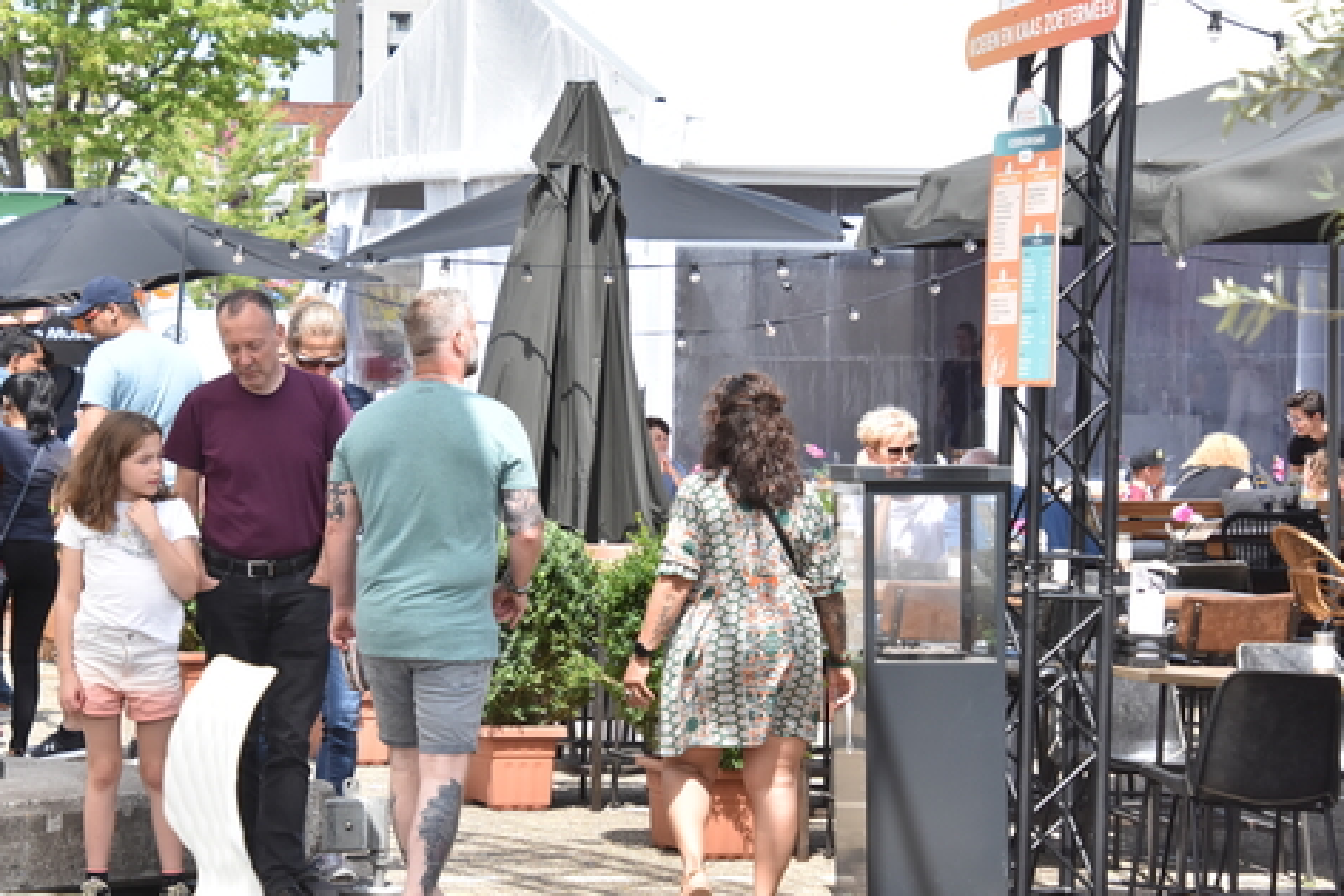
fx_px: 5326
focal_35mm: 143
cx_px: 560
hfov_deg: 14.4
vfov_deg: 9.6
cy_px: 390
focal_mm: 75
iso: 800
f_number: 7.1
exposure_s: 1/1600
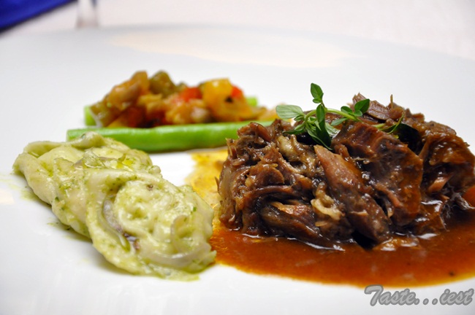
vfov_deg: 10.7
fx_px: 1681
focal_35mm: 128
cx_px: 238
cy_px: 158
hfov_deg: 16.1
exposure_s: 1/160
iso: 2000
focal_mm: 85
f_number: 5.6
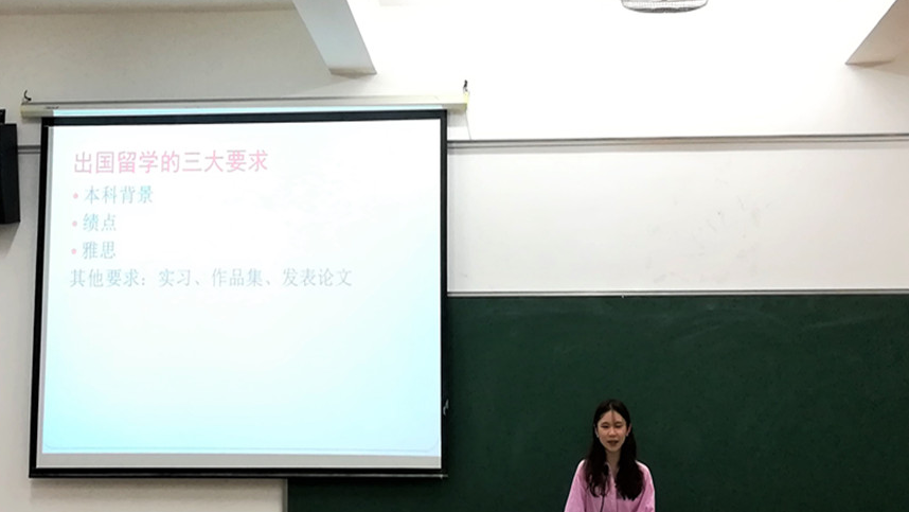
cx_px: 435
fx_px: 1350
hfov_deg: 37.2
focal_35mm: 56
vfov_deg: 21.5
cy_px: 258
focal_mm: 3.83
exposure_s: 1/33.3
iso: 200
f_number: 2.2
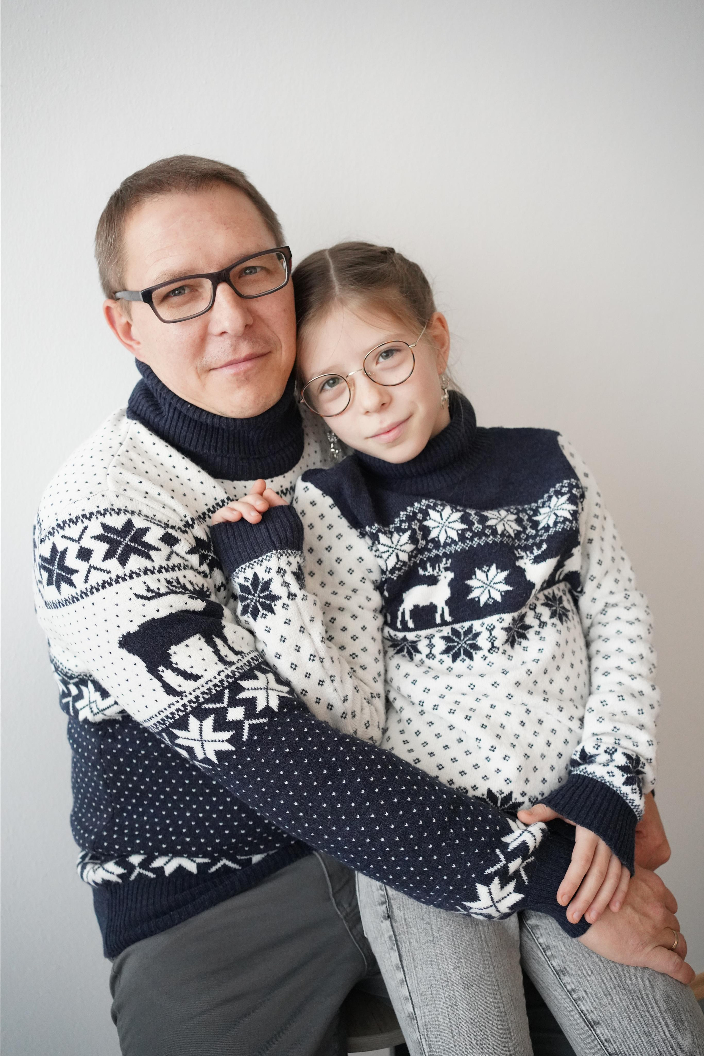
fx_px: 1026
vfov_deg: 54.4
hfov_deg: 37.9
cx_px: 352
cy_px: 528
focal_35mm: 35
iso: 6400
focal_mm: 35
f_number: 4.5
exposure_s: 1/250
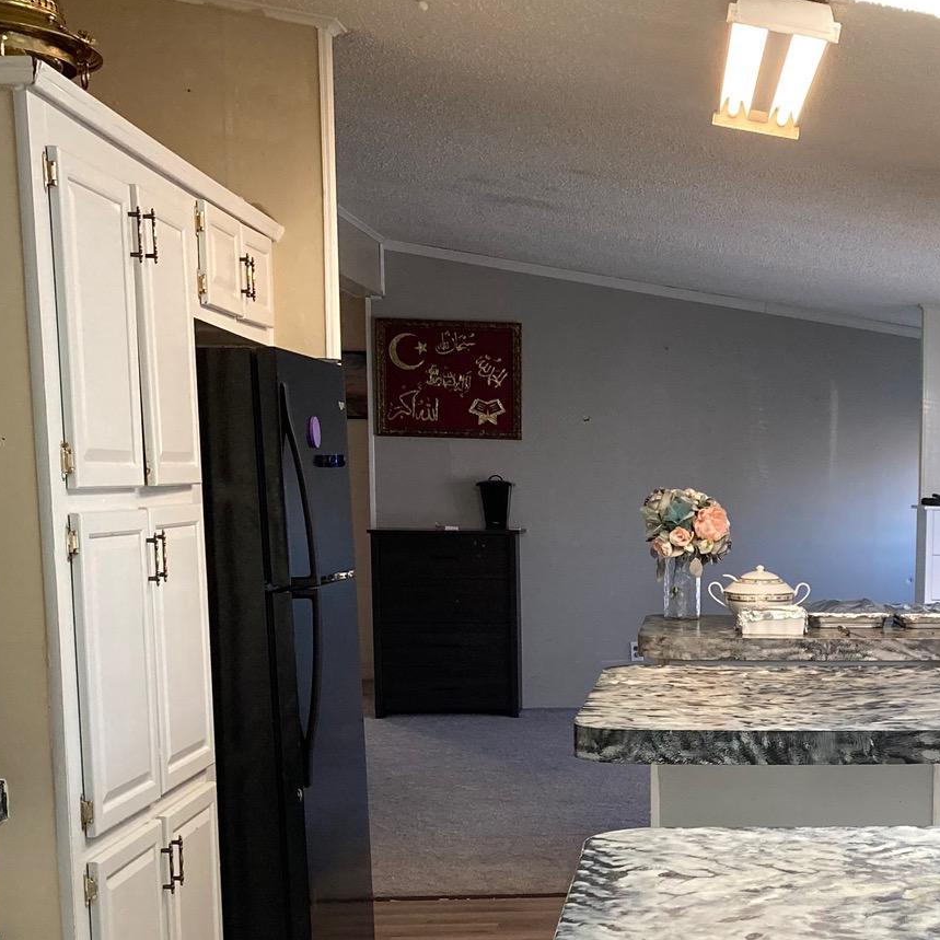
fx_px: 1813
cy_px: 748
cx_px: 882
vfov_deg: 28.5
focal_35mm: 59
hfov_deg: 27.8
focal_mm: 3.99
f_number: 1.8
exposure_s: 1/60
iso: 100
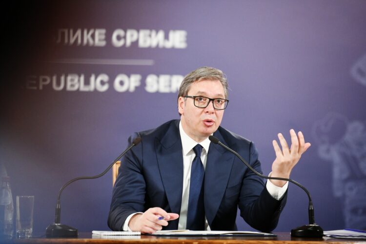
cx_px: 183
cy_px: 122
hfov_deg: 10.3
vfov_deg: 6.9
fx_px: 2033
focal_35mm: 200
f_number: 3.5
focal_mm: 200
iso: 5000
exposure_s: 1/200
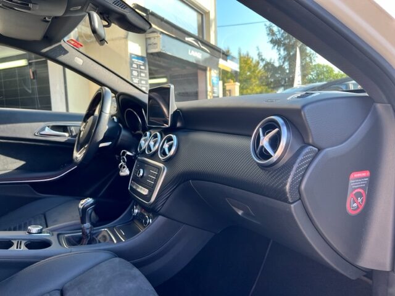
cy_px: 148
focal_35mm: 26
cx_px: 198
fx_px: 297
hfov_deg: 67.3
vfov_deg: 53.1
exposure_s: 1/273
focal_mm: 5.7
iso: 40
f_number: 1.5
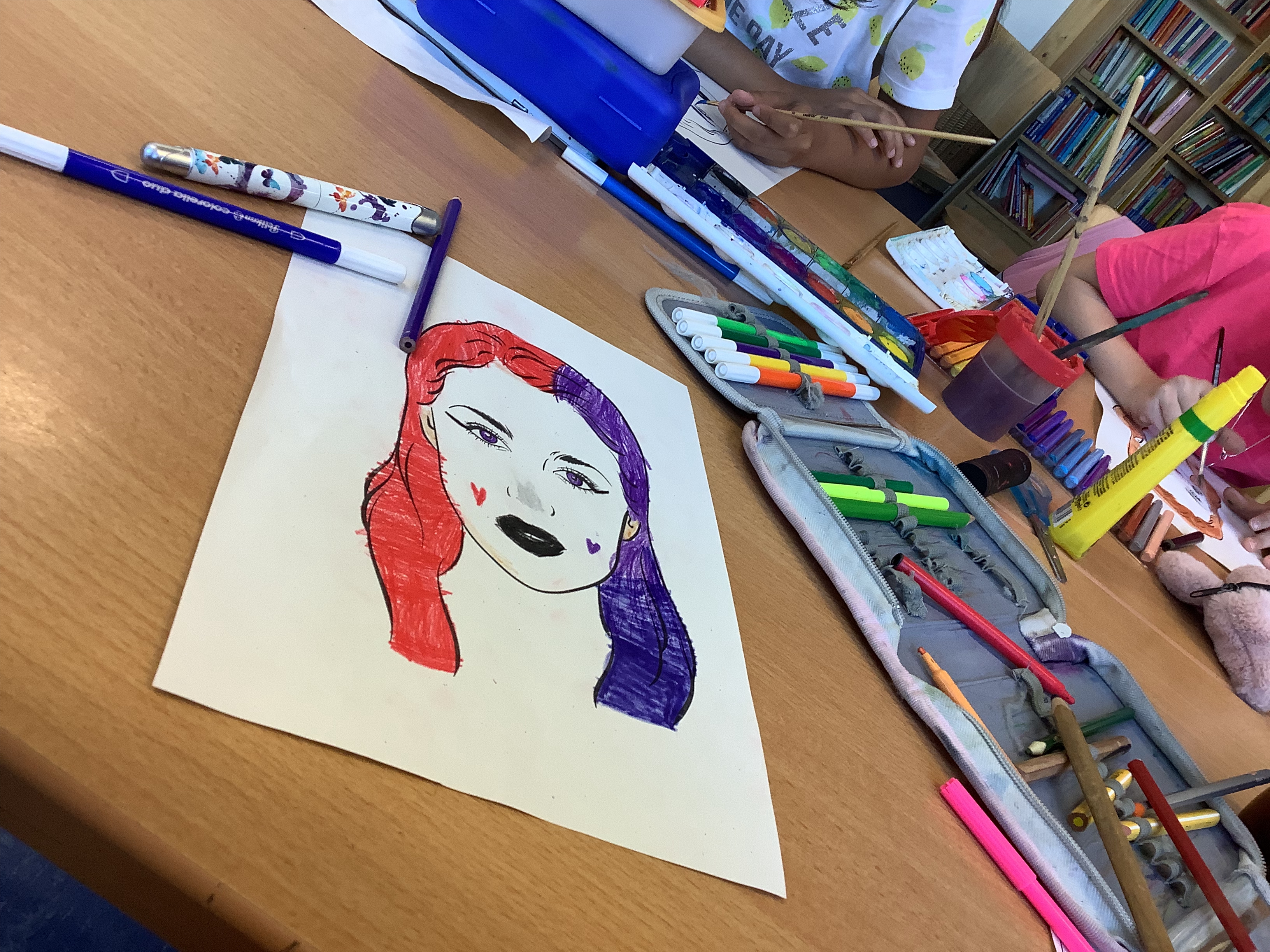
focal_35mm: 31
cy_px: 476
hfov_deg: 58.4
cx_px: 635
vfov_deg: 45.4
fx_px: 1137
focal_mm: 3.3
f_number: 2.4
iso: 64
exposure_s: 1/50
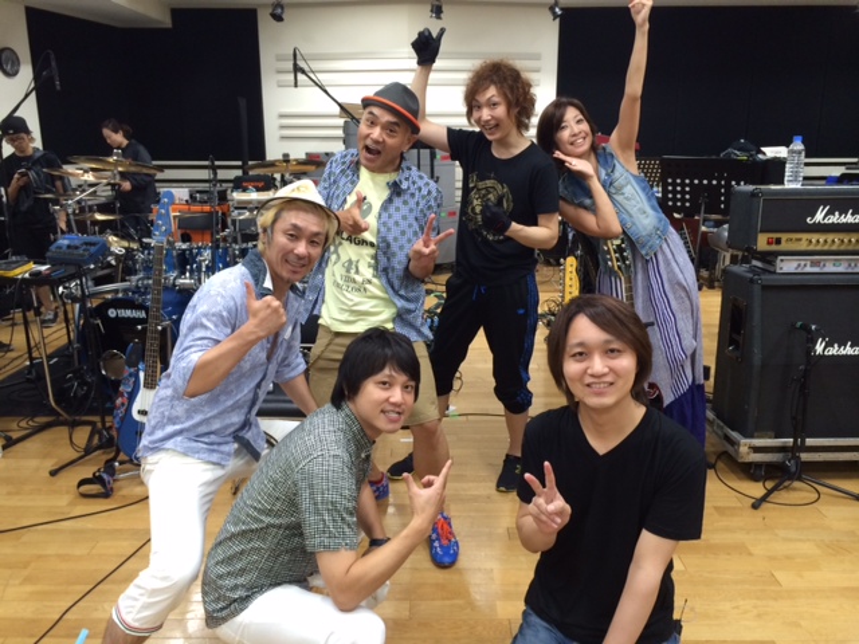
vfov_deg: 46.8
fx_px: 744
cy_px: 322
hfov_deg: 60.0
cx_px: 430
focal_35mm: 30
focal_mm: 4.12
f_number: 2.2
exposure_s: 1/30
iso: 125
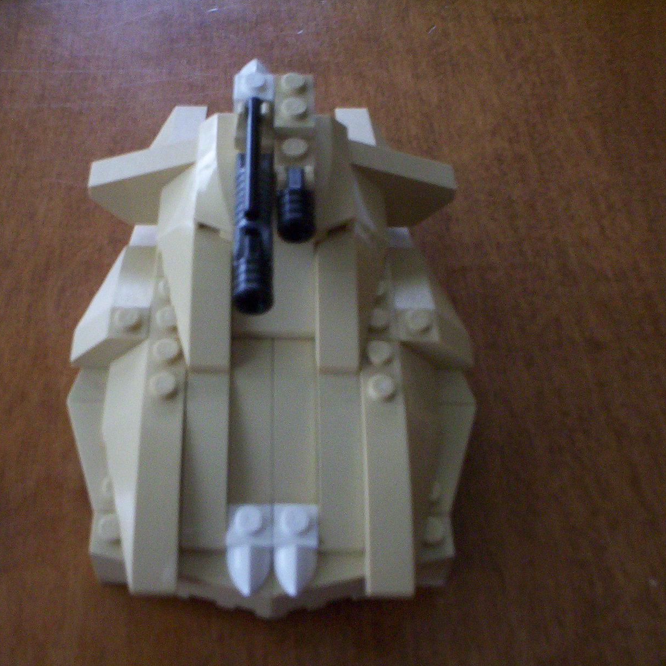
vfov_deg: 37.6
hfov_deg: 37.5
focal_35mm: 45
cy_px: 333
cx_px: 281
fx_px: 980
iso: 200
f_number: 4.5
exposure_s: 1/8
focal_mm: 4.99
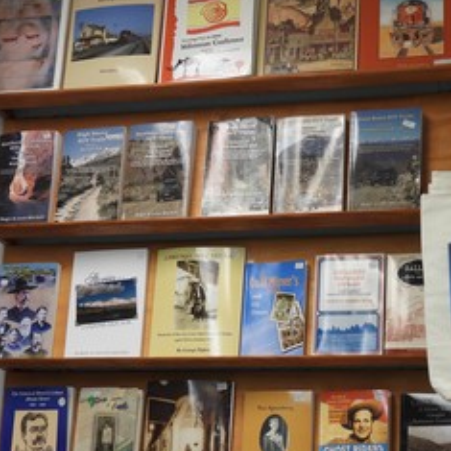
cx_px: 308
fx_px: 1091
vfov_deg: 23.3
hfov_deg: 23.2
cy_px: 285
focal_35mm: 74
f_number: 3.2
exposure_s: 1/30
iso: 180
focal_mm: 7.7
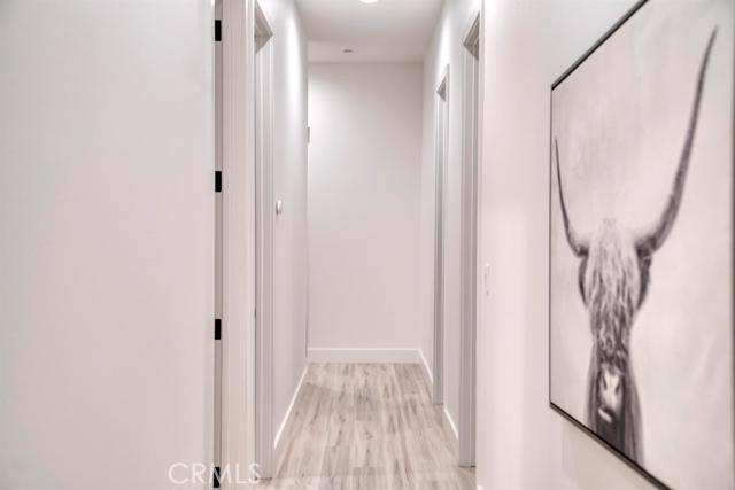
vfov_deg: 31.9
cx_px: 368
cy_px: 245
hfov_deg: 46.4
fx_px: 858
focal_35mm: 42
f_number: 3.5
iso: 640
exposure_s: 1/400
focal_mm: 42
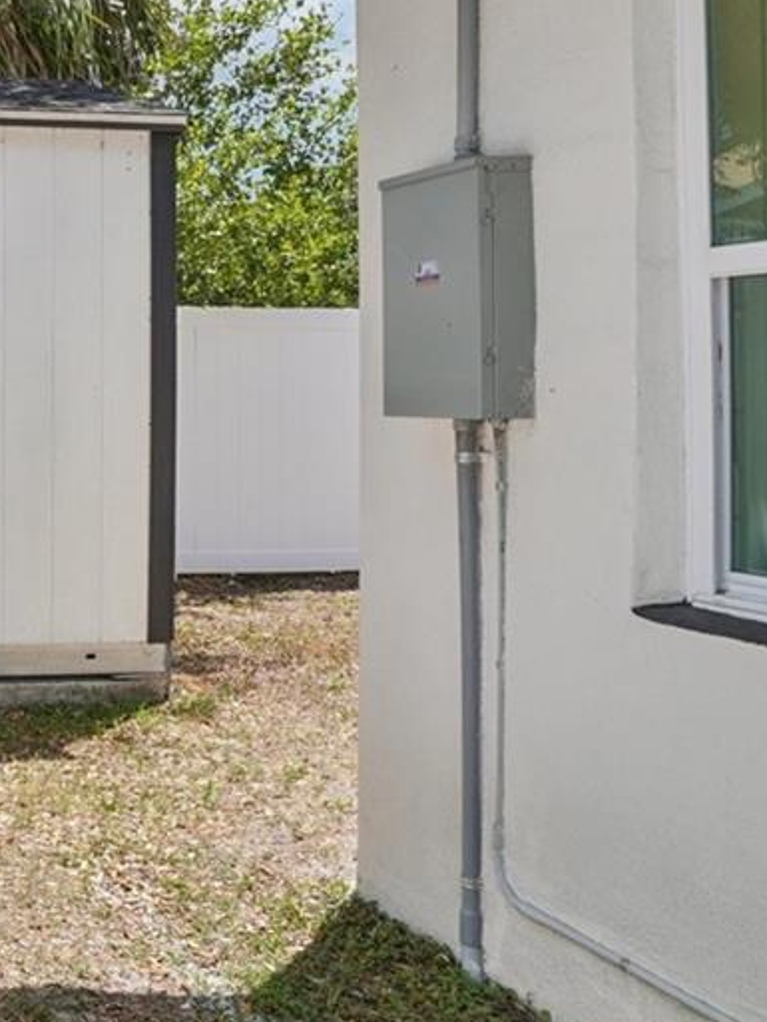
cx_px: -279
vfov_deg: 41.9
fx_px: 1329
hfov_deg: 26.4
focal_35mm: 45
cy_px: 408
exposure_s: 1/125
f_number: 8
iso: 100
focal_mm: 10
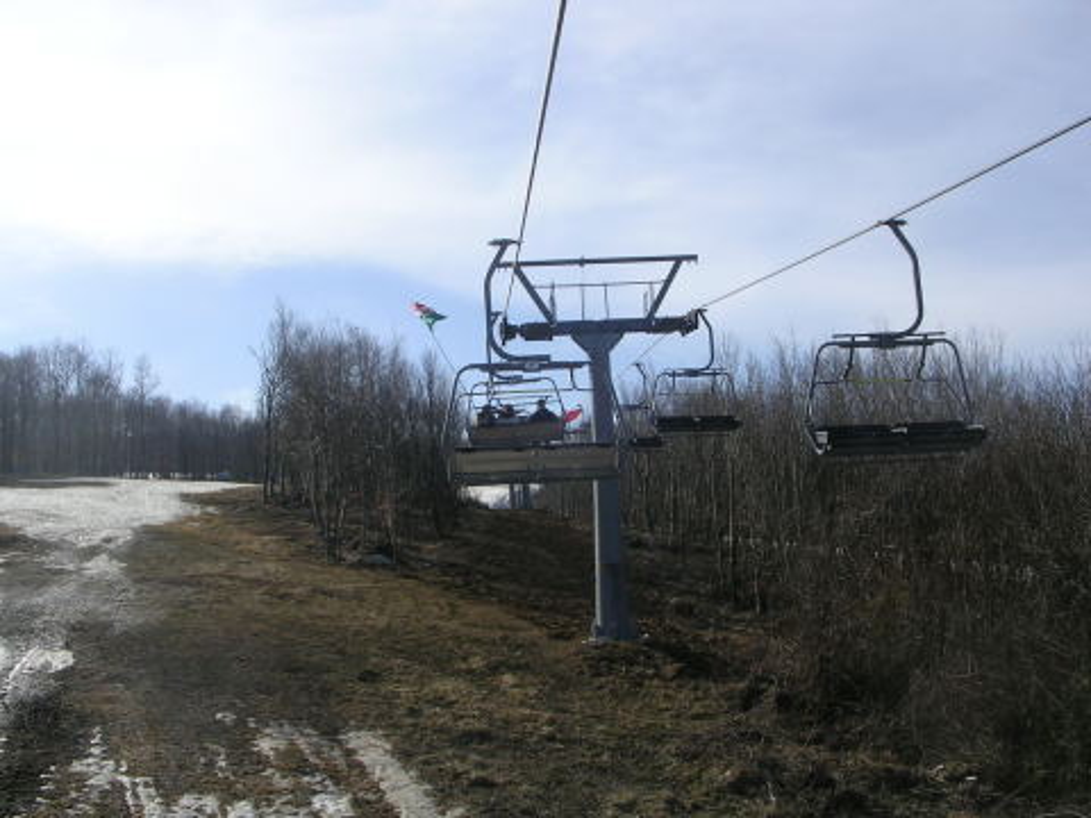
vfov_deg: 37.7
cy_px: 409
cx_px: 546
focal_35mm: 38
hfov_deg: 49.0
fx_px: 1198
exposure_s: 1/400
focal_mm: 5.8
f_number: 5.6
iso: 50
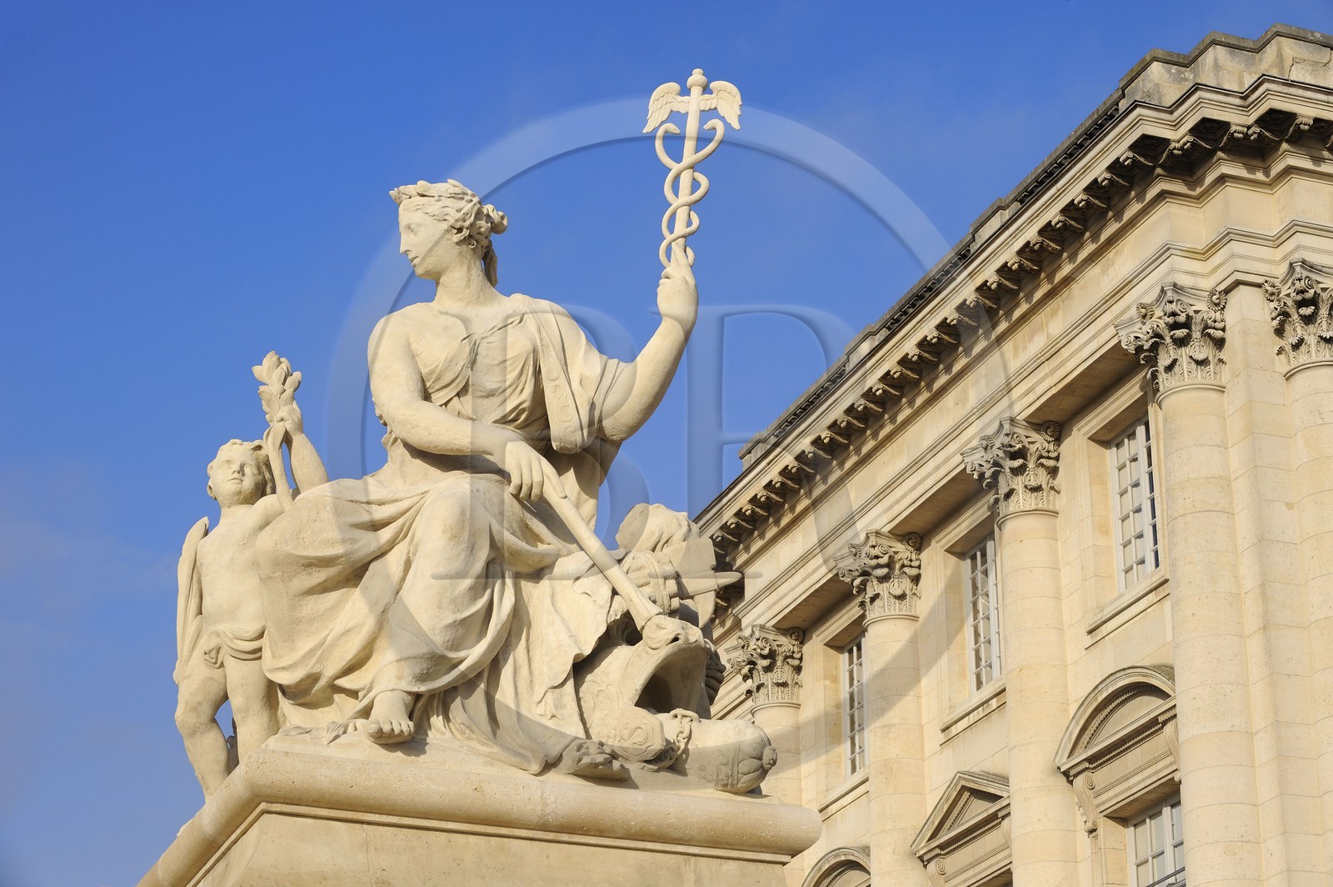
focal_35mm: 82
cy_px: 444
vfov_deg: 16.6
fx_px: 3034
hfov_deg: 24.8
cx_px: 666
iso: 200
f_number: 11
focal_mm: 82
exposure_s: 1/320
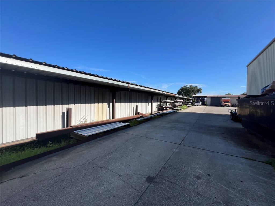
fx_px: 103
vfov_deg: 89.9
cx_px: 138
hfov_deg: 106.2
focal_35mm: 13
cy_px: 103
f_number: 1.8
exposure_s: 1/1531
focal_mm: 1.57
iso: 32
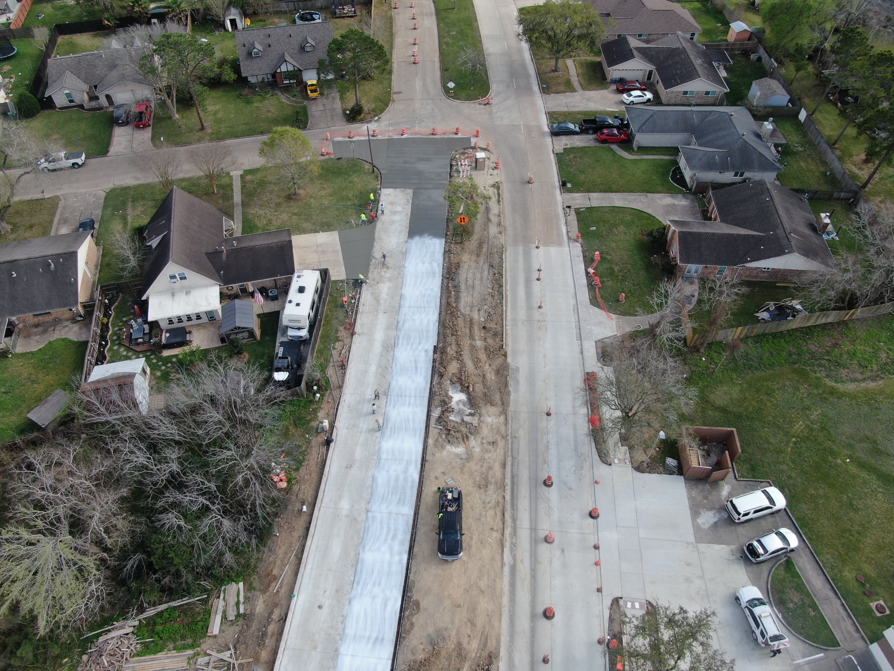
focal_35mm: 24
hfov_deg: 71.6
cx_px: 447
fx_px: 620
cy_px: 336
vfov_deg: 56.8
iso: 100
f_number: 2.8
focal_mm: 4.39
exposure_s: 1/640
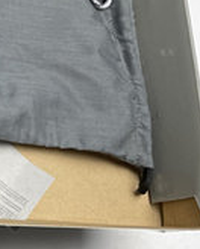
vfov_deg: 17.6
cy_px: 42
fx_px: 796
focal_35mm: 108
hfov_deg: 12.3
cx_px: -224
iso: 64
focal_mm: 4.2
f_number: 1.6
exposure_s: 1/100
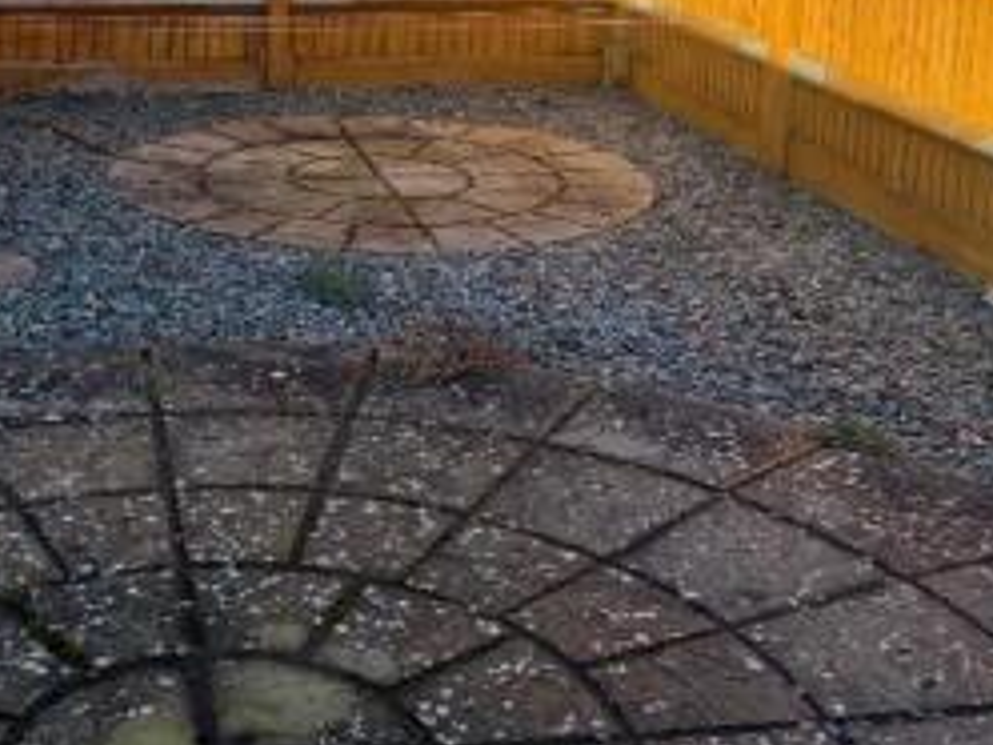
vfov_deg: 23.6
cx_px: 354
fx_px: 1750
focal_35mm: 61
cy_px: 122
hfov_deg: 31.5
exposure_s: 1/2299
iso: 50
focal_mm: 5.7
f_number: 1.5
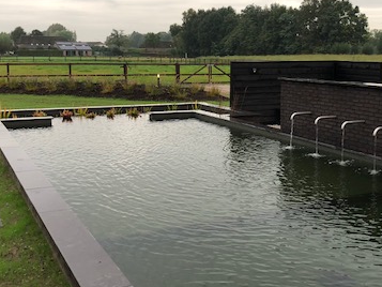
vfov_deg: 28.0
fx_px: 574
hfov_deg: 36.5
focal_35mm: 52
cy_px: 108
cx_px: 248
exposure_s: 1/100
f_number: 1.8
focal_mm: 3.99
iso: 32
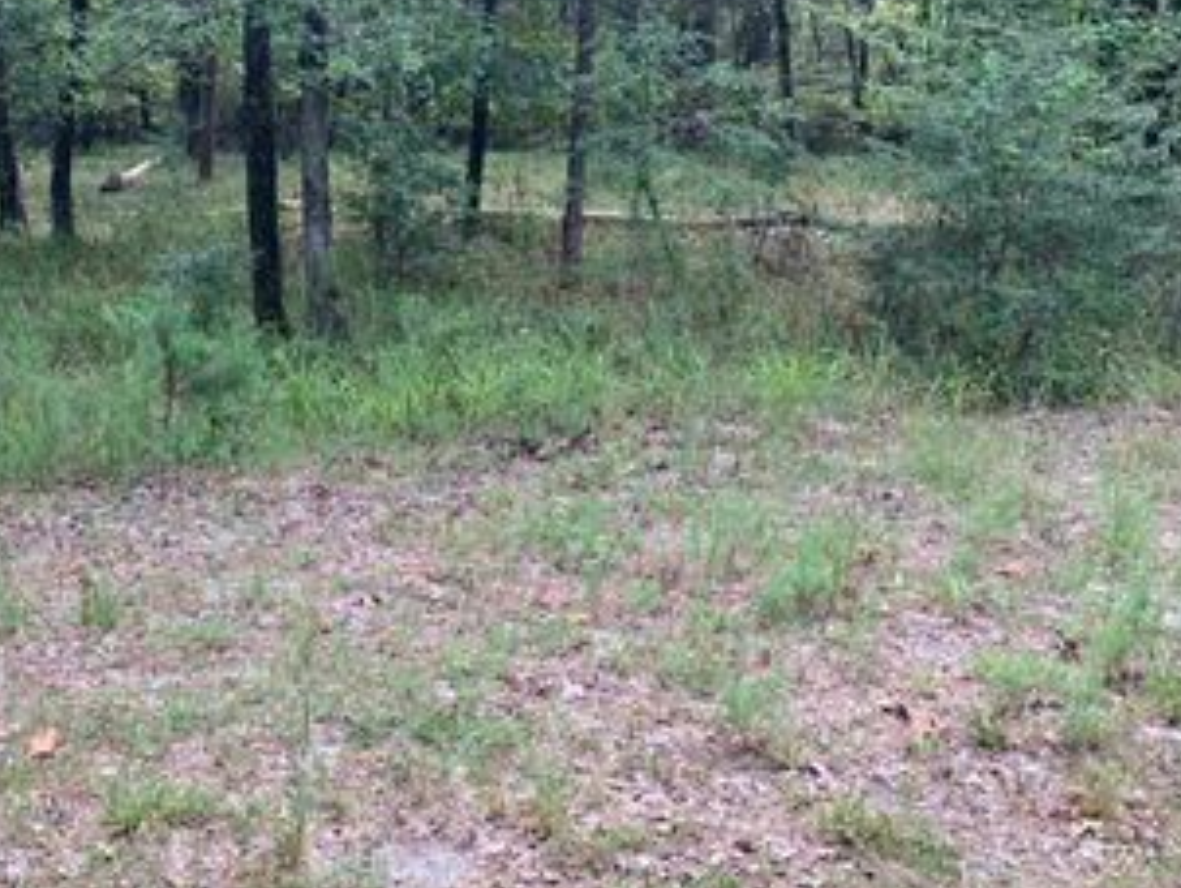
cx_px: 246
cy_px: 170
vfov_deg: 32.7
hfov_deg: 42.0
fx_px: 1468
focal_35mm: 43
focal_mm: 4.25
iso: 32
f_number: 1.8
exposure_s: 1/121
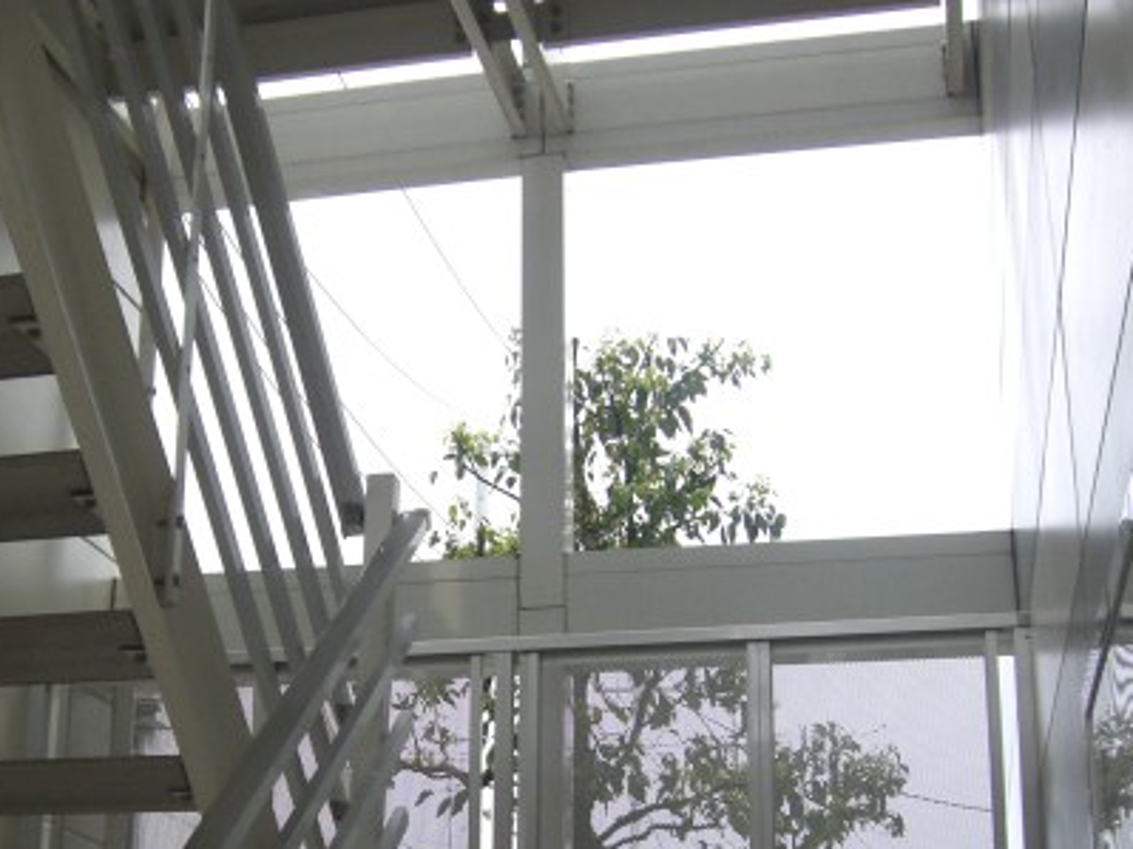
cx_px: 366
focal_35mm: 61
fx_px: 1996
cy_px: 562
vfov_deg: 23.9
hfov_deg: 31.4
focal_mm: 6.2
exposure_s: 1/200
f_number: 2.7
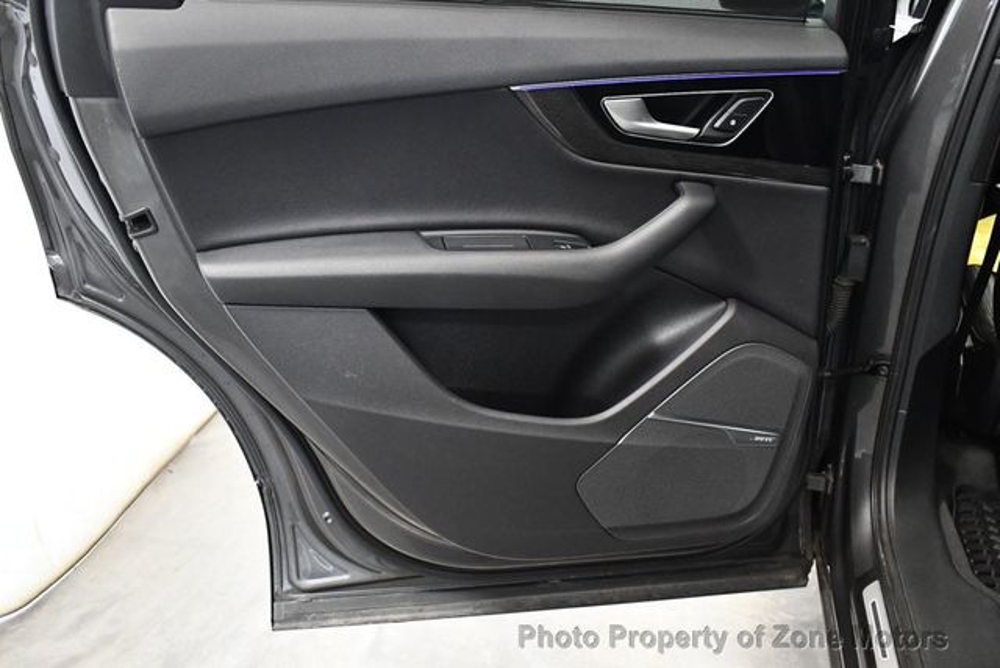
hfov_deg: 53.1
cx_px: 500
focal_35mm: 36
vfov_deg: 36.9
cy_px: 334
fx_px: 1001
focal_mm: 18
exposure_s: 1/60
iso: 3200
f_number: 3.5
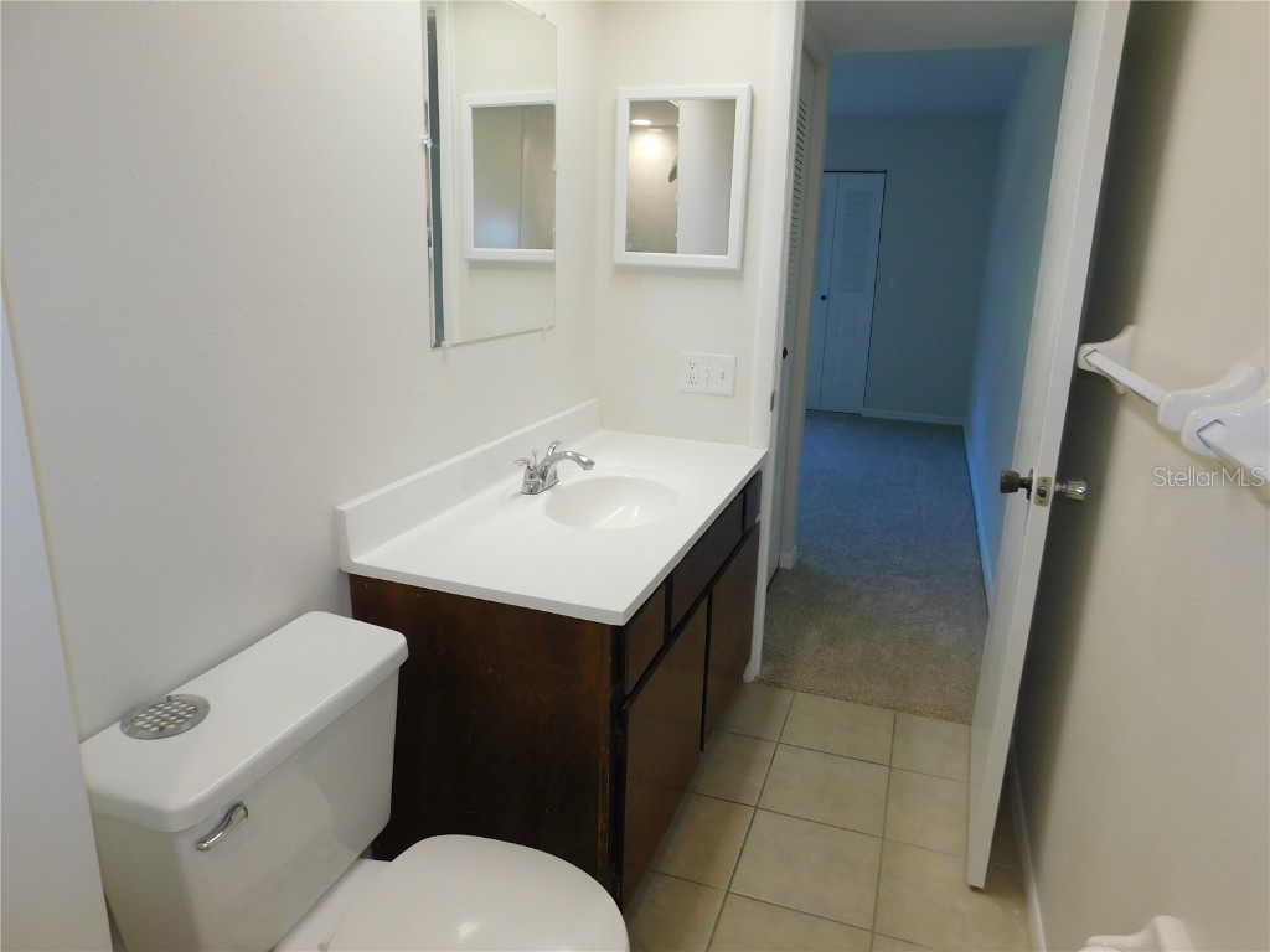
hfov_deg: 73.9
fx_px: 844
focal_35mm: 23
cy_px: 476
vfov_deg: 58.9
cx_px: 635
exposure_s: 1/40
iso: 125
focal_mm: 4
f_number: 3
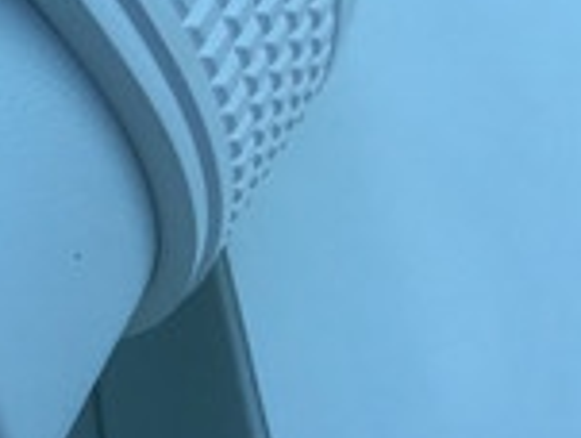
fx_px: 2204
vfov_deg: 10.6
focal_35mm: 131
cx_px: -373
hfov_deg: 13.8
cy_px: -396
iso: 25
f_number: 2.4
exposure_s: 1/122
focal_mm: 3.3
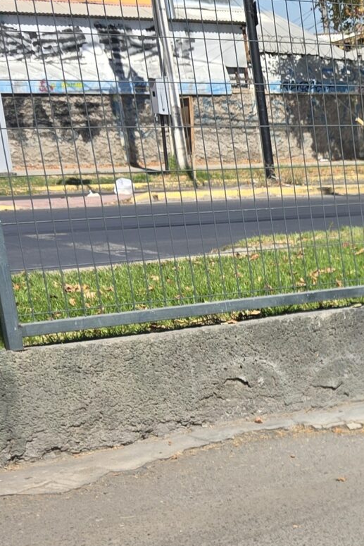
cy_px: 433
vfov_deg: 25.3
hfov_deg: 13.0
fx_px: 1198
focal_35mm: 79
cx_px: 879
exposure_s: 1/624
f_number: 1.7
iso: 12
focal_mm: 6.3
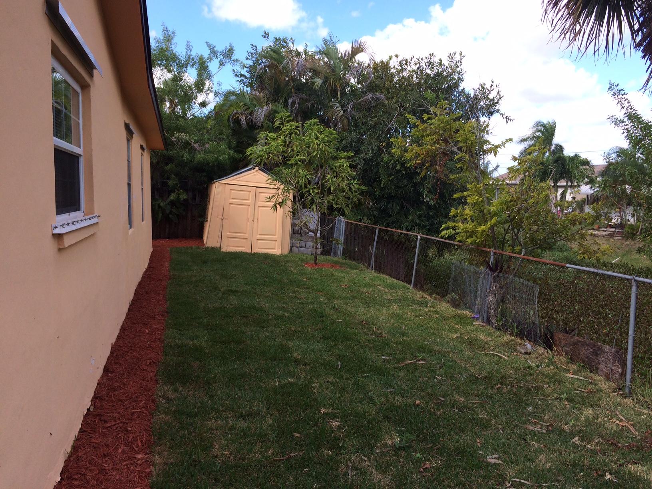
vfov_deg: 48.2
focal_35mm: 29
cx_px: 326
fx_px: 546
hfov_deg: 61.7
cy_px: 244
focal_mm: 4.15
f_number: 2.2
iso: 32
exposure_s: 1/789
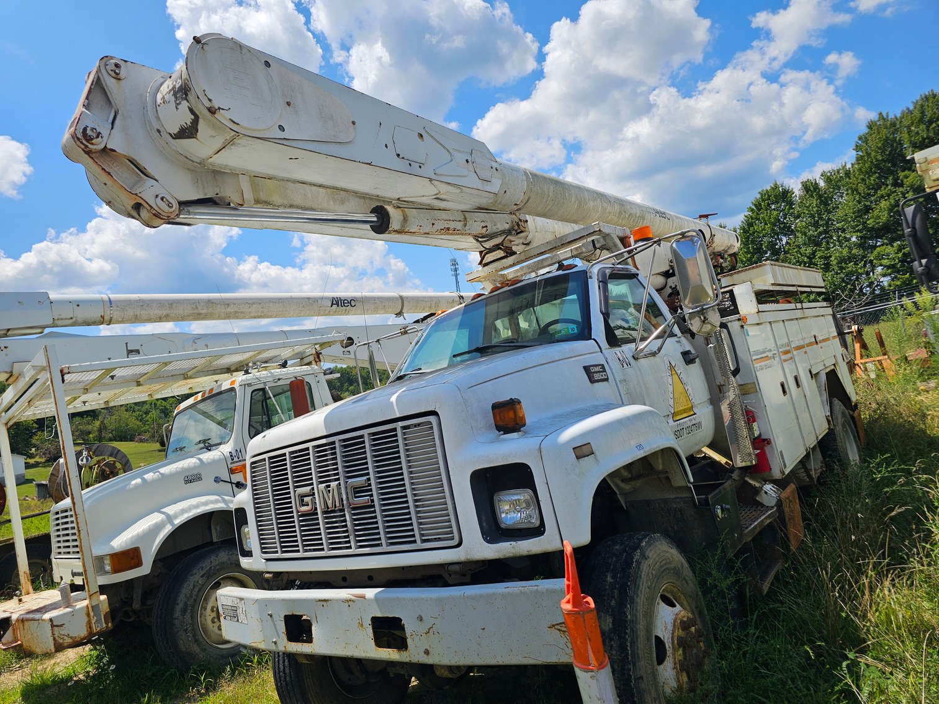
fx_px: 624
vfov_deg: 58.9
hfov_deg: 73.9
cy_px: 352
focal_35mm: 23
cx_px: 470
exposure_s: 1/1019
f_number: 1.7
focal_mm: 6.3
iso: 10
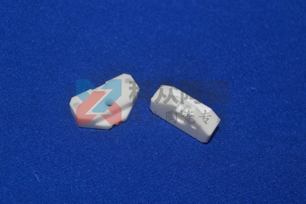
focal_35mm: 54
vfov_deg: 25.0
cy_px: 102
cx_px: 153
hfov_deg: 36.9
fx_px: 459
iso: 100
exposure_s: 1/60
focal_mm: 36
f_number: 8
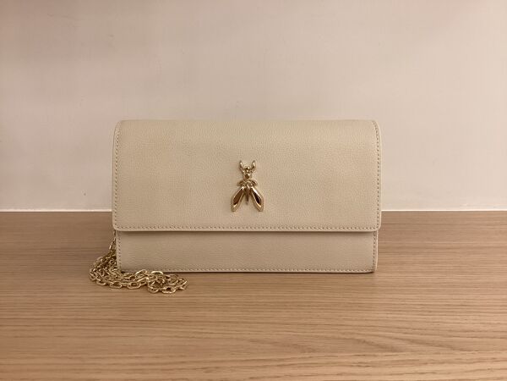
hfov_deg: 58.4
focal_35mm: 31
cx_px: 254
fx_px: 454
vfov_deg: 45.4
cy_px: 190
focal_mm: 3.3
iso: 80
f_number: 2.4
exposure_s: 1/50
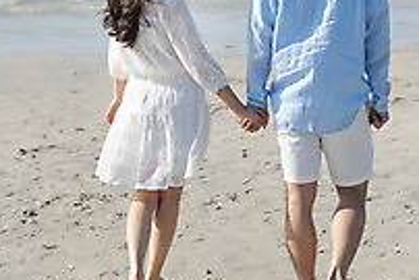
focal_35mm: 111
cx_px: 221
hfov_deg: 18.4
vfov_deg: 12.1
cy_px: -58
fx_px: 1293
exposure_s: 1/3200
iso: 100
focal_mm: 56
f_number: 2.8
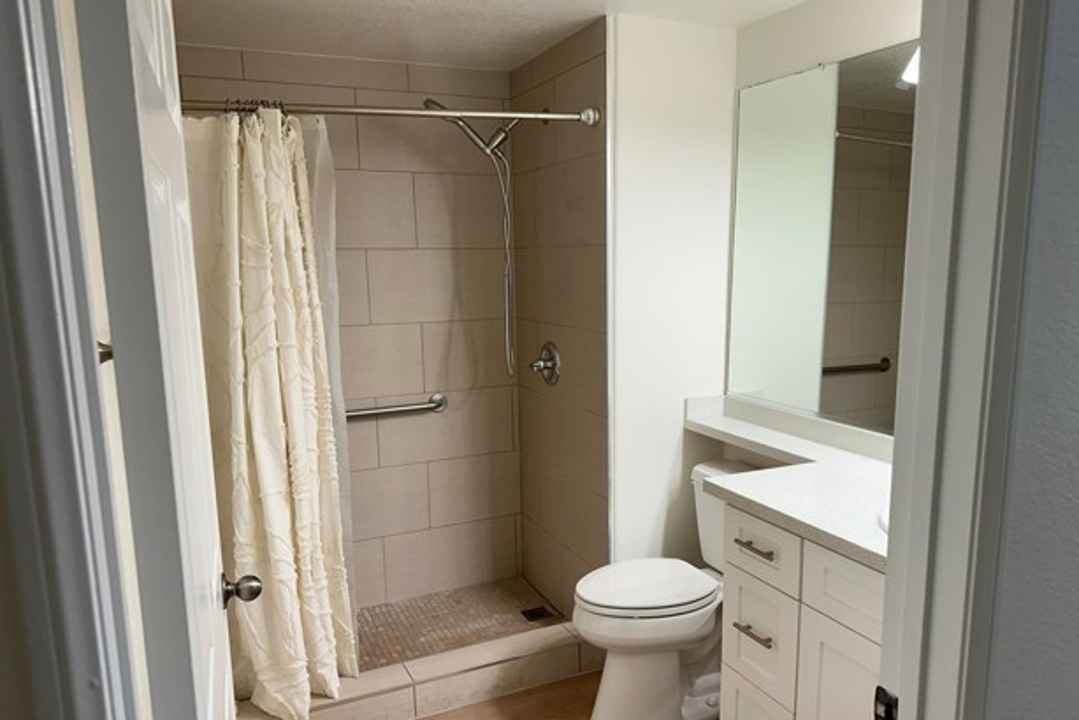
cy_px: 386
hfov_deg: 69.3
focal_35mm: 26
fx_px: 780
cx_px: 559
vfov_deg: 49.6
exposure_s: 1/120
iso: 80
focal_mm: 6.86
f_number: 1.78
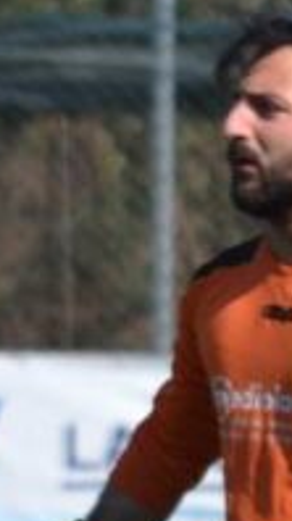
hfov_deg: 1.1
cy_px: 455
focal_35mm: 1104
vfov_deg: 2.0
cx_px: 345
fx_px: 15235
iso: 400
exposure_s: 1/1600
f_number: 6.3
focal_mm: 200
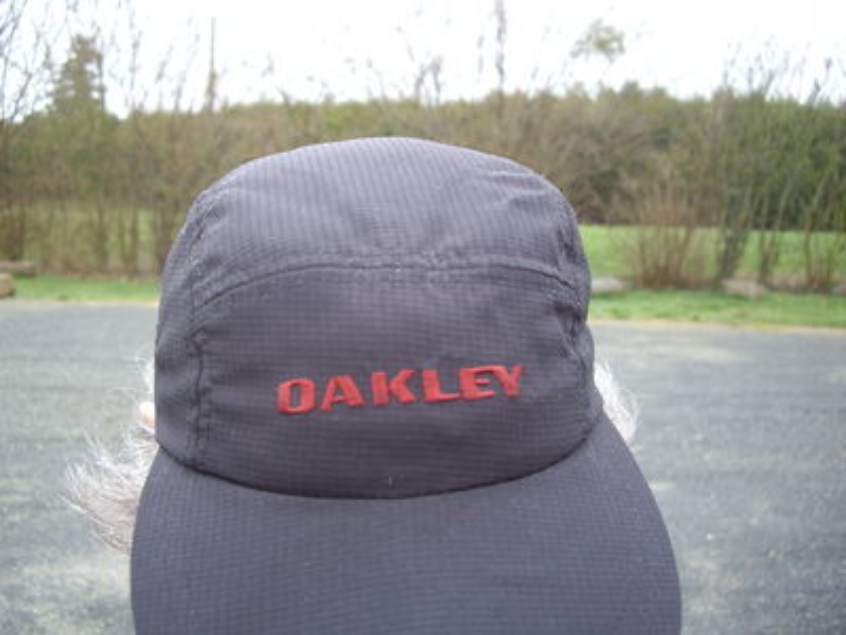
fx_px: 929
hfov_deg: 49.0
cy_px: 318
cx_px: 423
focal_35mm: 38
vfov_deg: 37.7
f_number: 2.8
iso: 200
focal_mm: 7.9
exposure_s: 1/50
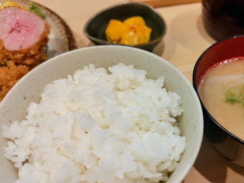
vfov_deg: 44.1
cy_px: 102
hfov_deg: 55.7
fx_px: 226
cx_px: 162
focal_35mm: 32
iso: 326
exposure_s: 1/60
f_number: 1.9
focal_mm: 5.6
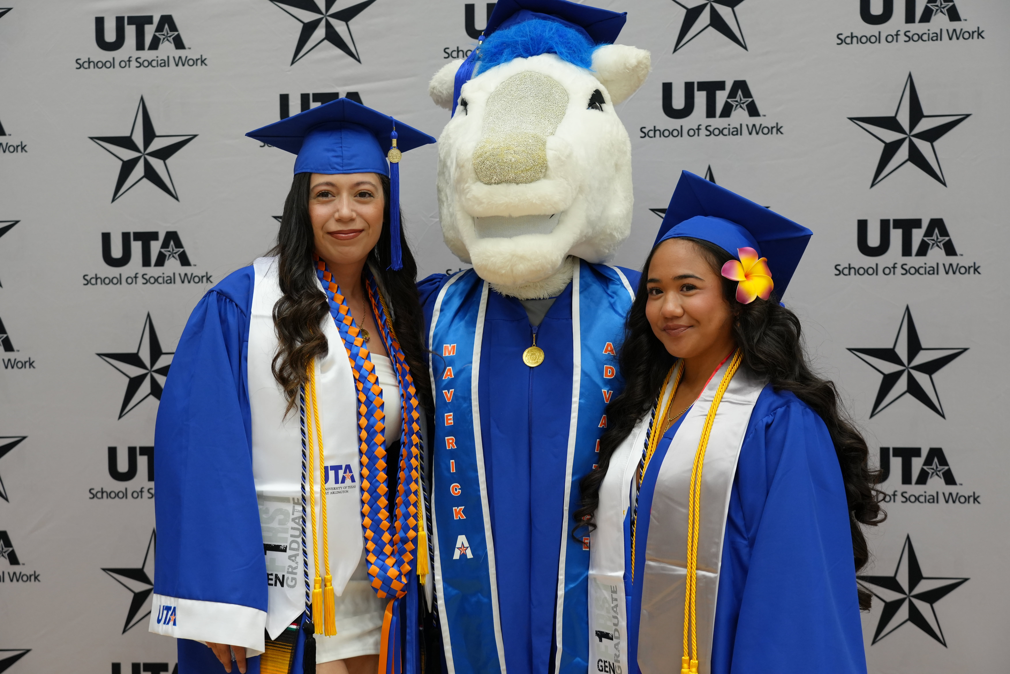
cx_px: 505
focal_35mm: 58
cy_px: 337
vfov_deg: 23.4
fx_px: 1627
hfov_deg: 34.5
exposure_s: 1/160
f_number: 4
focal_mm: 58
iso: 1250
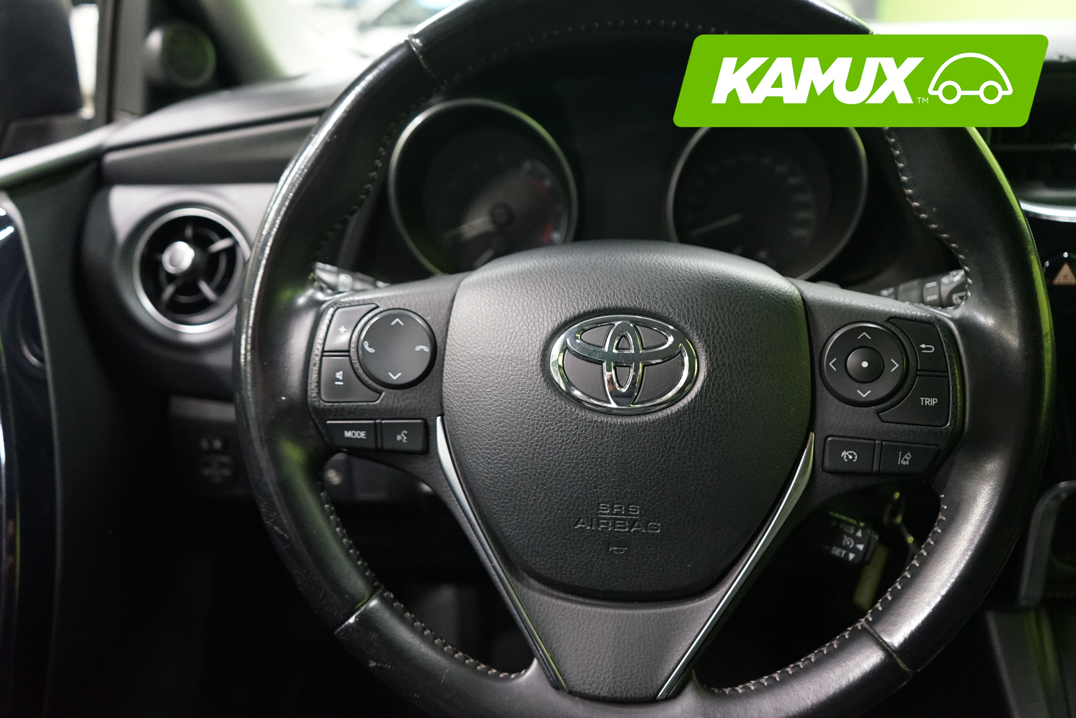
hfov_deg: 63.7
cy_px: 359
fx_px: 867
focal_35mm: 29
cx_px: 538
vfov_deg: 45.0
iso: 4000
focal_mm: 29
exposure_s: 1/60
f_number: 3.5
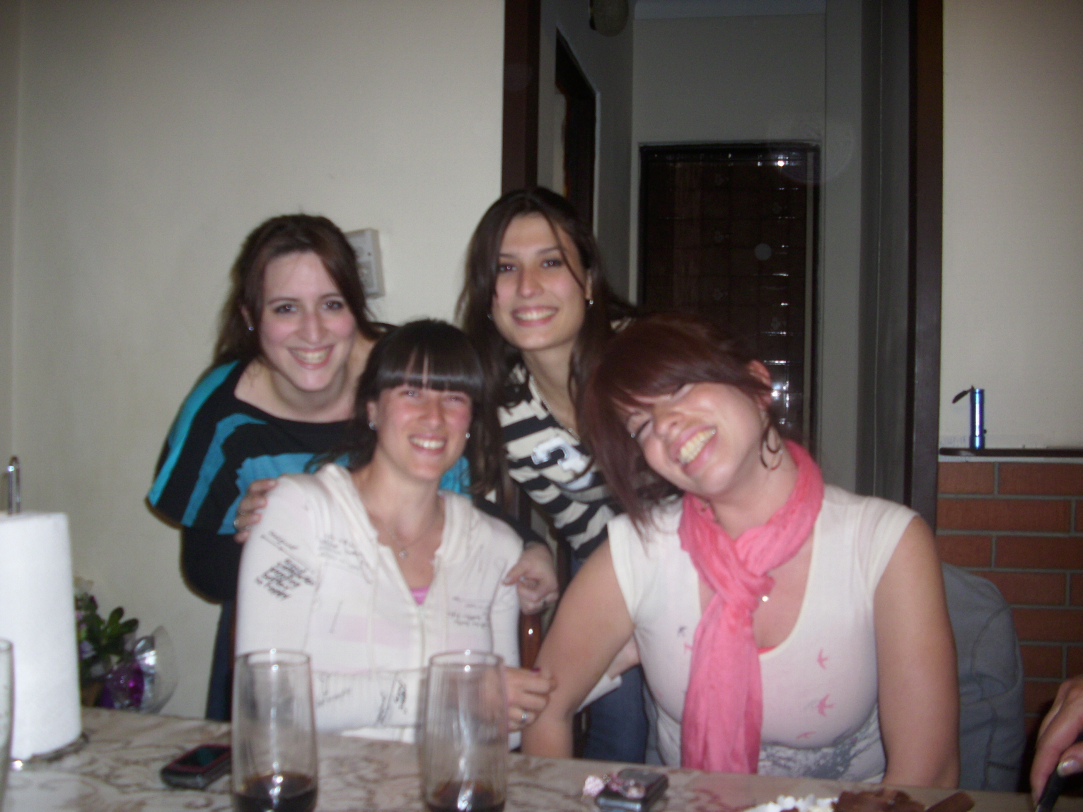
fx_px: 970
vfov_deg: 45.4
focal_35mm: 31
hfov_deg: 58.4
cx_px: 542
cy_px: 406
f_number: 2.8
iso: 50
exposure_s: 1/30
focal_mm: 6.2
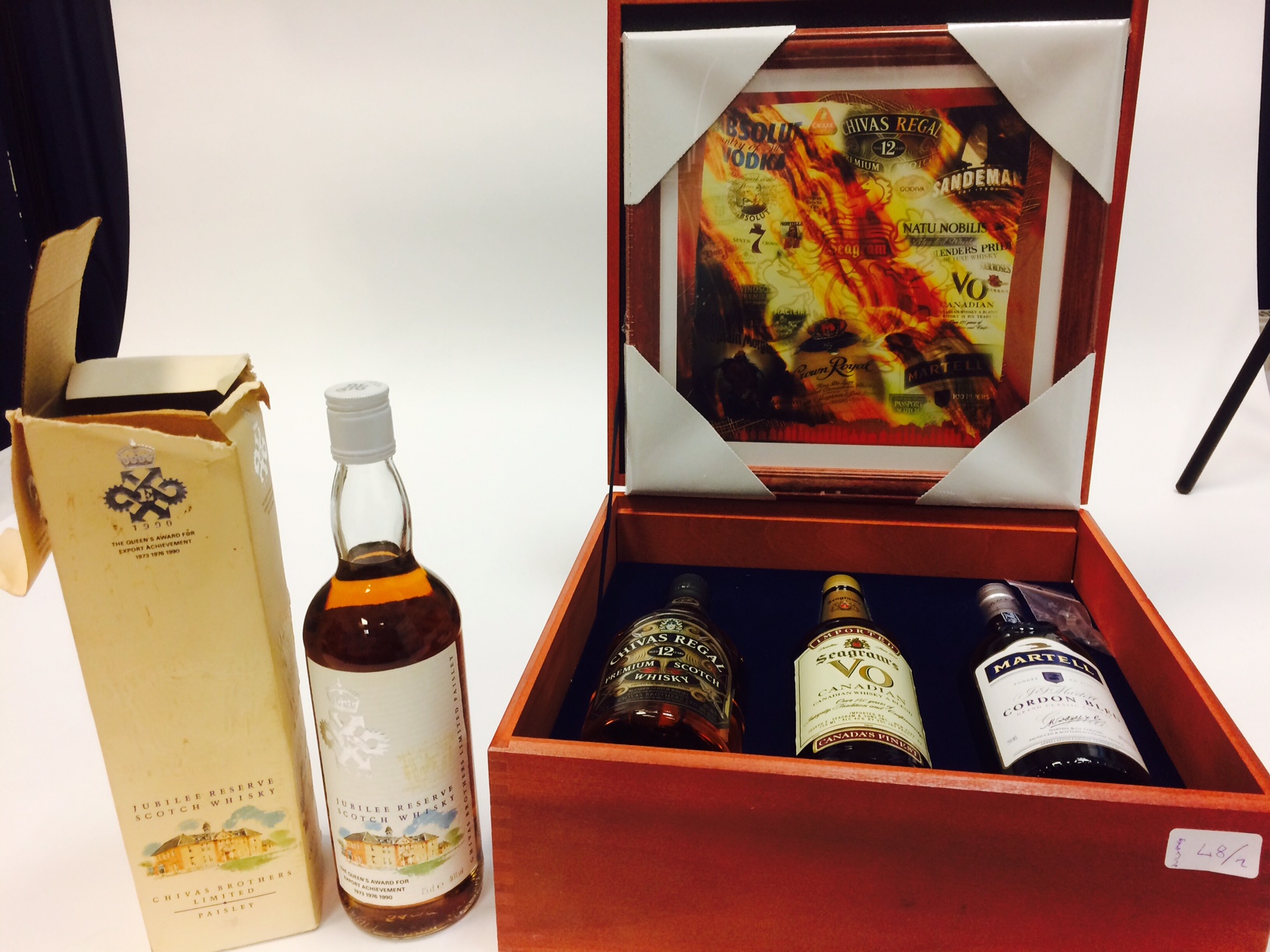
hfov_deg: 61.7
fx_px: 1064
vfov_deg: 48.2
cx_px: 635
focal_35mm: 29
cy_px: 476
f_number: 2.2
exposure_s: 1/33
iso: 100
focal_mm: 4.15
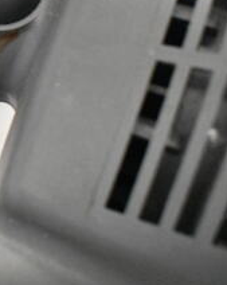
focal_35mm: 93
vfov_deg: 20.3
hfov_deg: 14.8
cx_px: -153
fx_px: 786
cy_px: 60
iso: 6400
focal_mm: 23
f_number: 5.6
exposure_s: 1/200
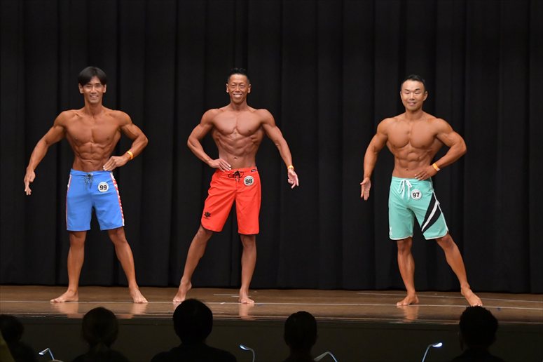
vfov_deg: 8.2
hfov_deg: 12.2
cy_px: 181
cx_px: 272
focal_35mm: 168
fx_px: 2533
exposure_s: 1/400
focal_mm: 112
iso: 6400
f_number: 5.6
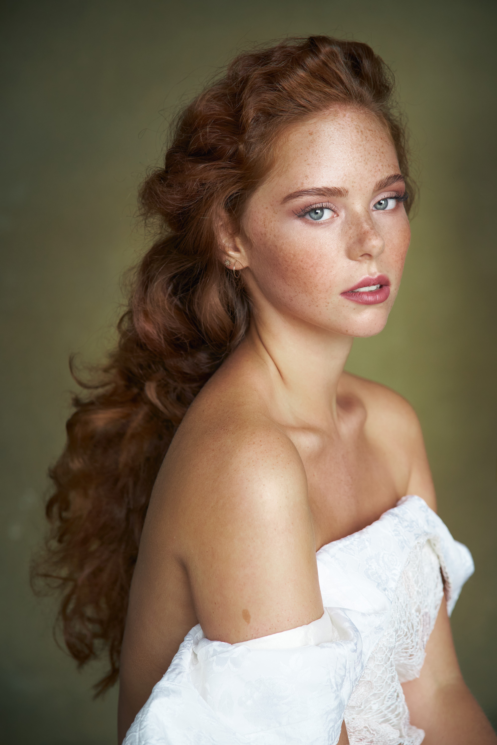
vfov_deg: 23.9
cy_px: 372
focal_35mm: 85
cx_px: 248
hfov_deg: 16.1
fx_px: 1760
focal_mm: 85
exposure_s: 1/200
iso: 1000
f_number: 5
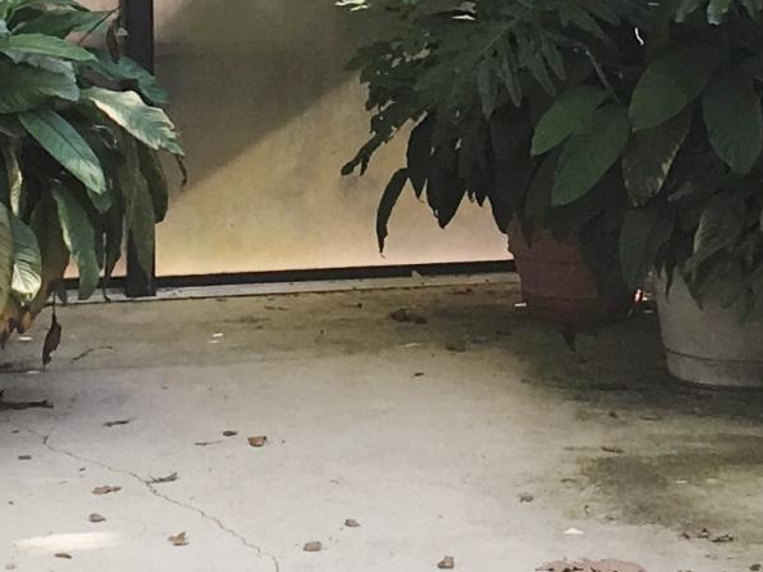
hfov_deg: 13.4
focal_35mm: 147
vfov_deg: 9.7
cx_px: 343
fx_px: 3240
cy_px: -362
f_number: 2.2
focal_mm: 4.15
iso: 25
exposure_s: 1/127
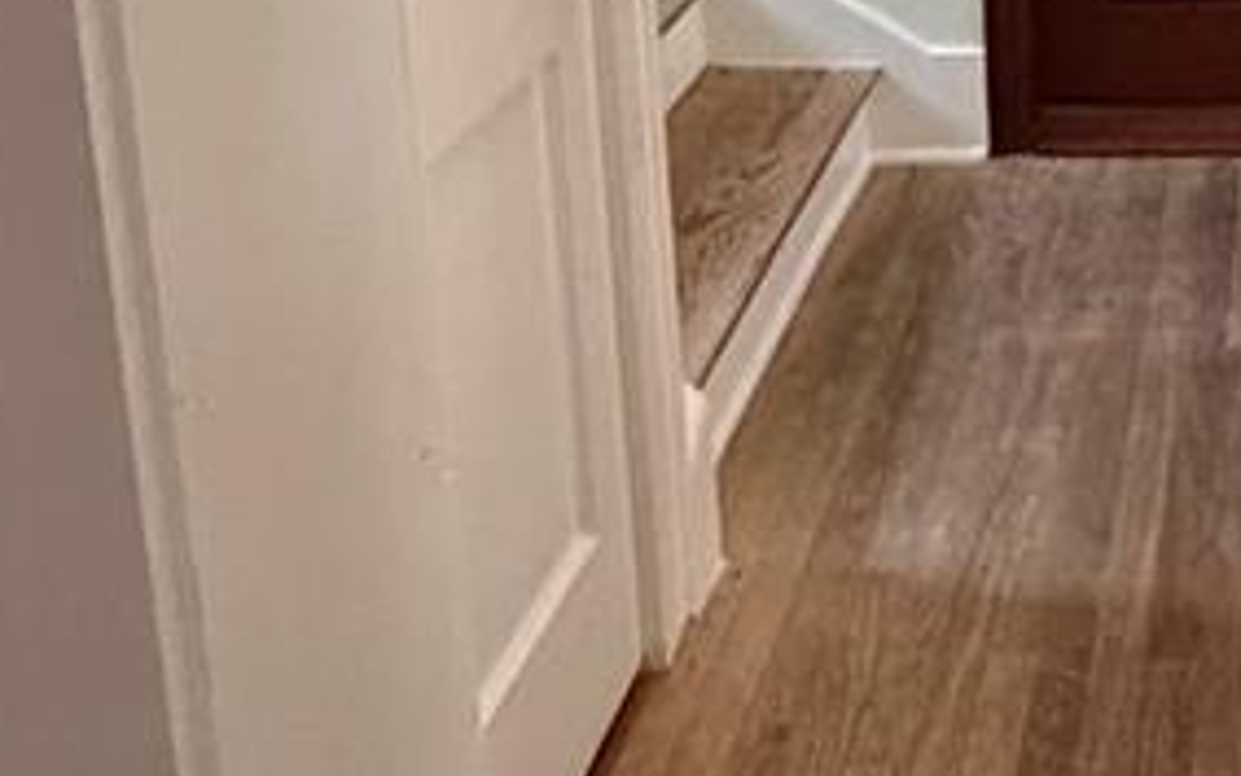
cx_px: 1276
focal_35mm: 63
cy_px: -241
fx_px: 2131
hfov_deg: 30.0
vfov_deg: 19.1
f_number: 2.2
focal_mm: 2.22
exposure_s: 1/60
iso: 640
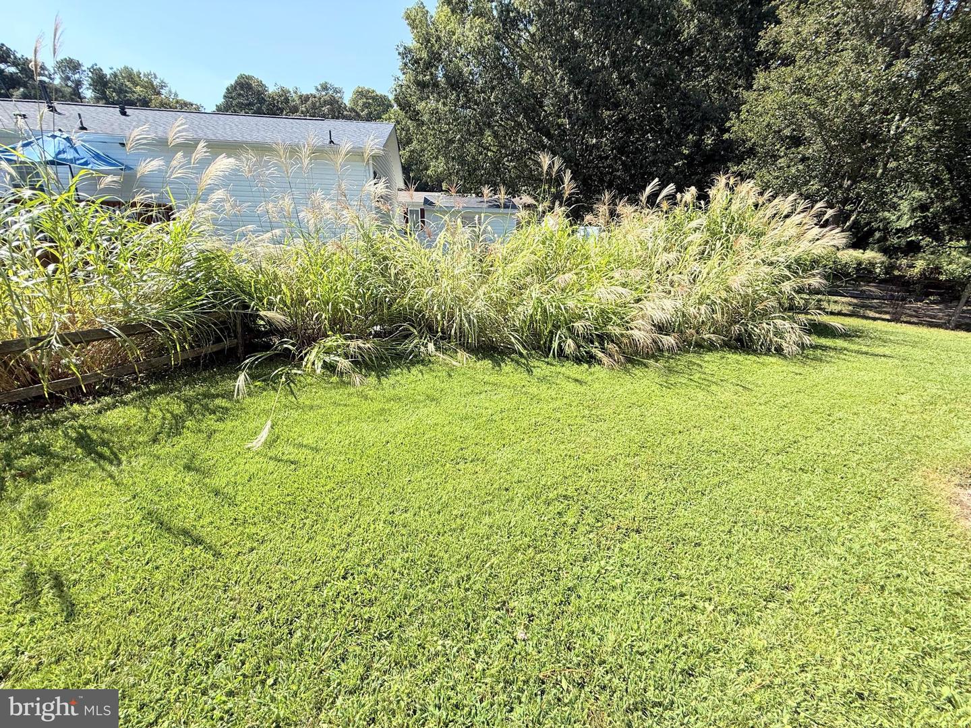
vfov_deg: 85.7
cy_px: 364
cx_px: 486
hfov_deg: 102.1
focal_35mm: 14
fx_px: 393
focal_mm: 2.22
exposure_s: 1/955
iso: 50
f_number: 2.2
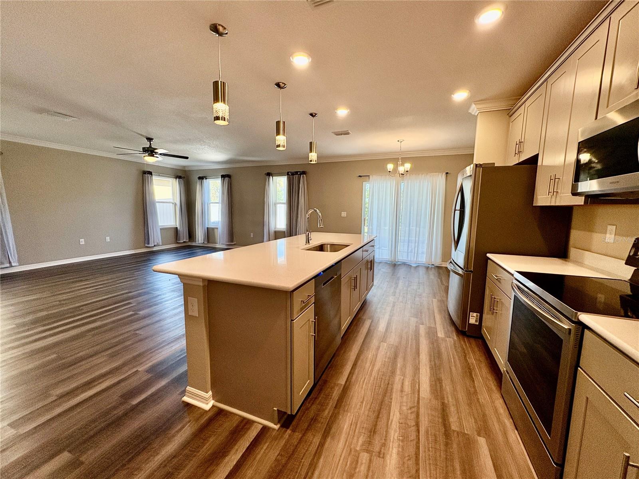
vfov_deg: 85.7
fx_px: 258
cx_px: 320
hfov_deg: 102.1
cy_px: 240
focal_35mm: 14
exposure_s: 1/120
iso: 160
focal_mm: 2.22
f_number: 2.2
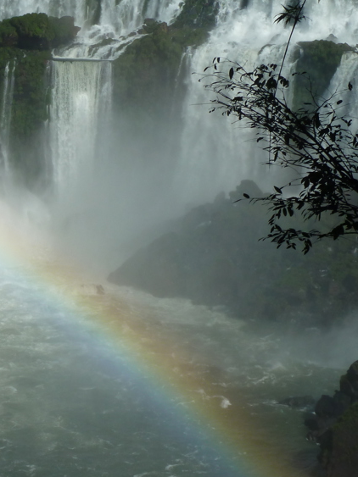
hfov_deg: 14.4
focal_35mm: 100
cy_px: 208
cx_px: -48
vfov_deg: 19.6
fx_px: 1379
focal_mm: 9.1
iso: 80
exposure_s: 1/640
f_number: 5.6
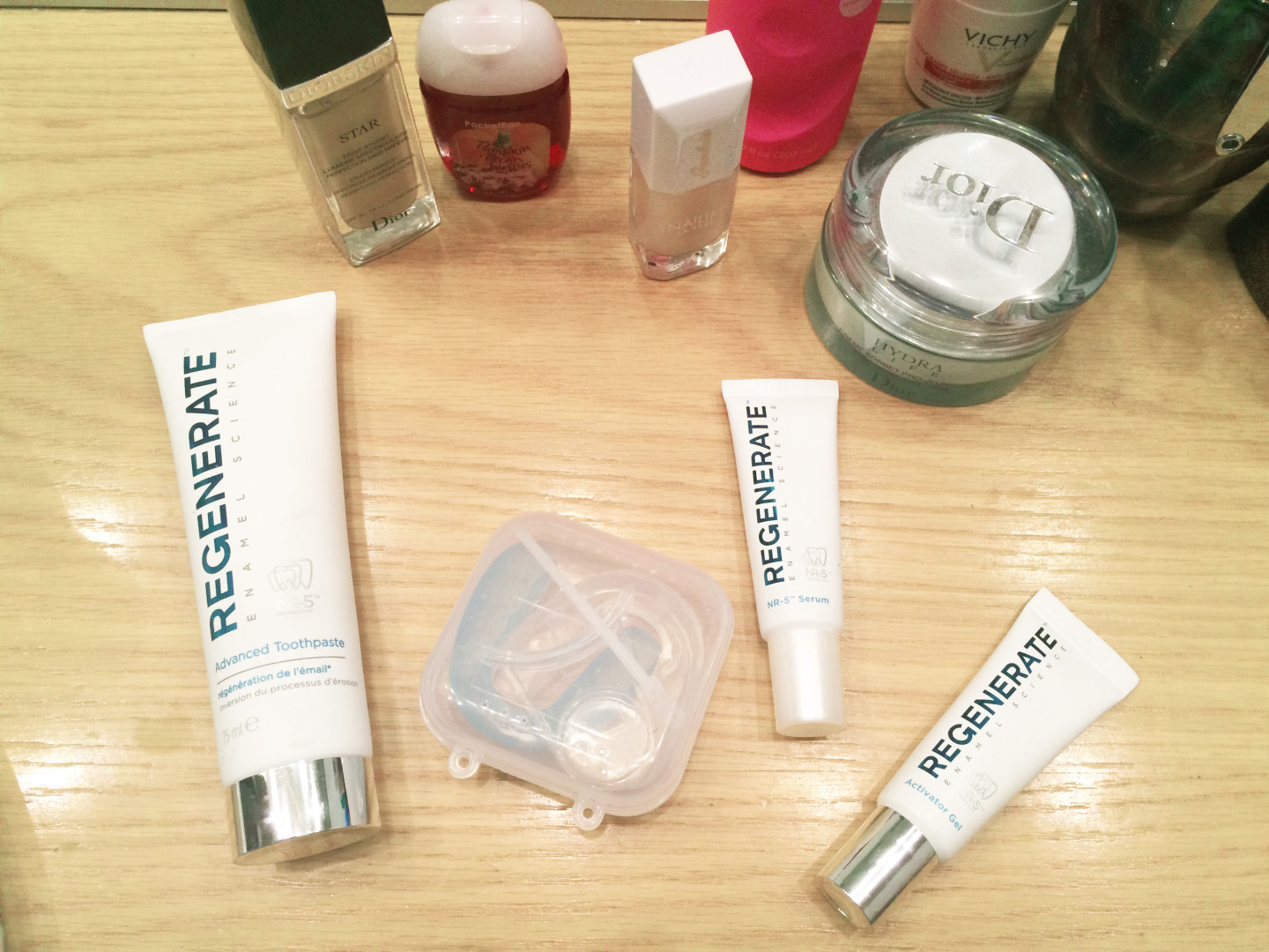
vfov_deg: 48.2
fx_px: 1063
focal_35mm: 29
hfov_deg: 61.7
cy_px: 476
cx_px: 634
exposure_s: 1/33
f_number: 2.2
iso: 160
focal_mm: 4.15
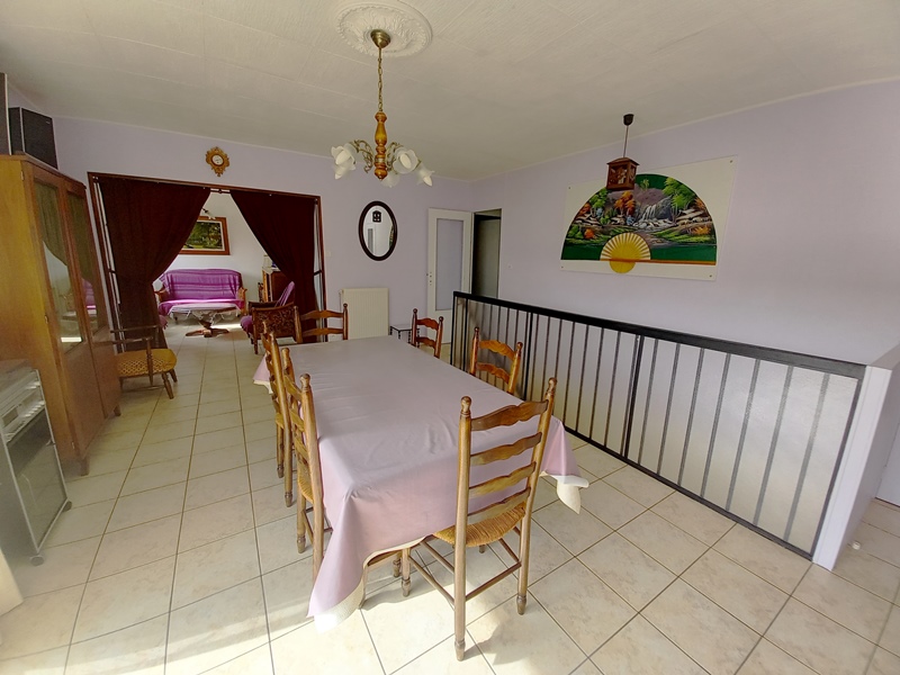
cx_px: 450
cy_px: 338
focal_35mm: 13
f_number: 2.2
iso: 50
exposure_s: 1/100
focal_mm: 1.42
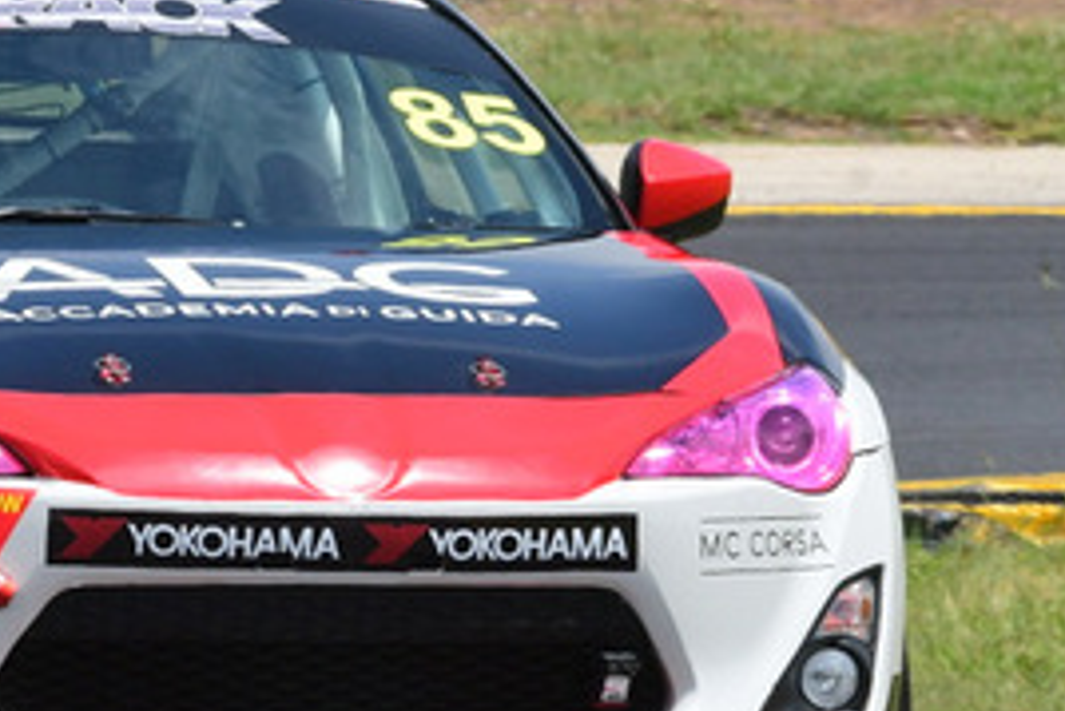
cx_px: 32
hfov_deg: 1.7
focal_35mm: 1209
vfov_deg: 1.1
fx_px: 35784
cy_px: 238
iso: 640
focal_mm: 270
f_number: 14
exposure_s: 1/640
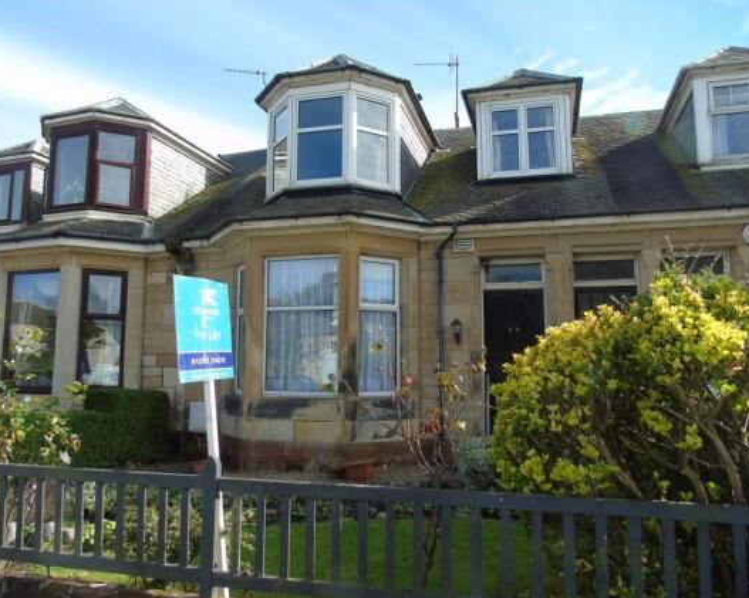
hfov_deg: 64.1
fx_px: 598
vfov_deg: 53.1
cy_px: 298
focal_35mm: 27
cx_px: 362
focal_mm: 4.4
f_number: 3.4
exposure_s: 1/400
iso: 80
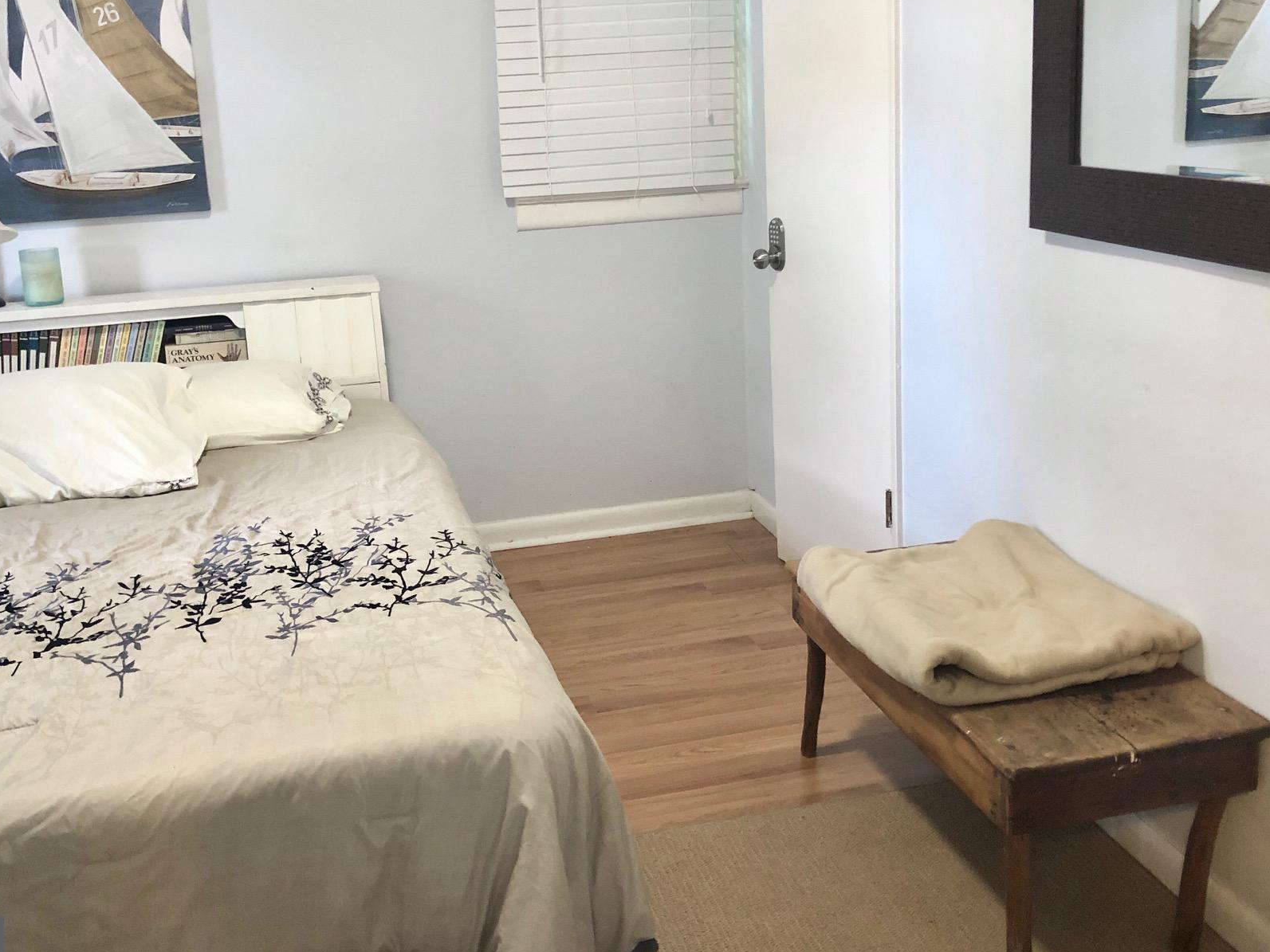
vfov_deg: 39.5
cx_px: 621
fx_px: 1321
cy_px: 370
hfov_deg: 51.3
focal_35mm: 36
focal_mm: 3.99
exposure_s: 1/15
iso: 64
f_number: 1.8
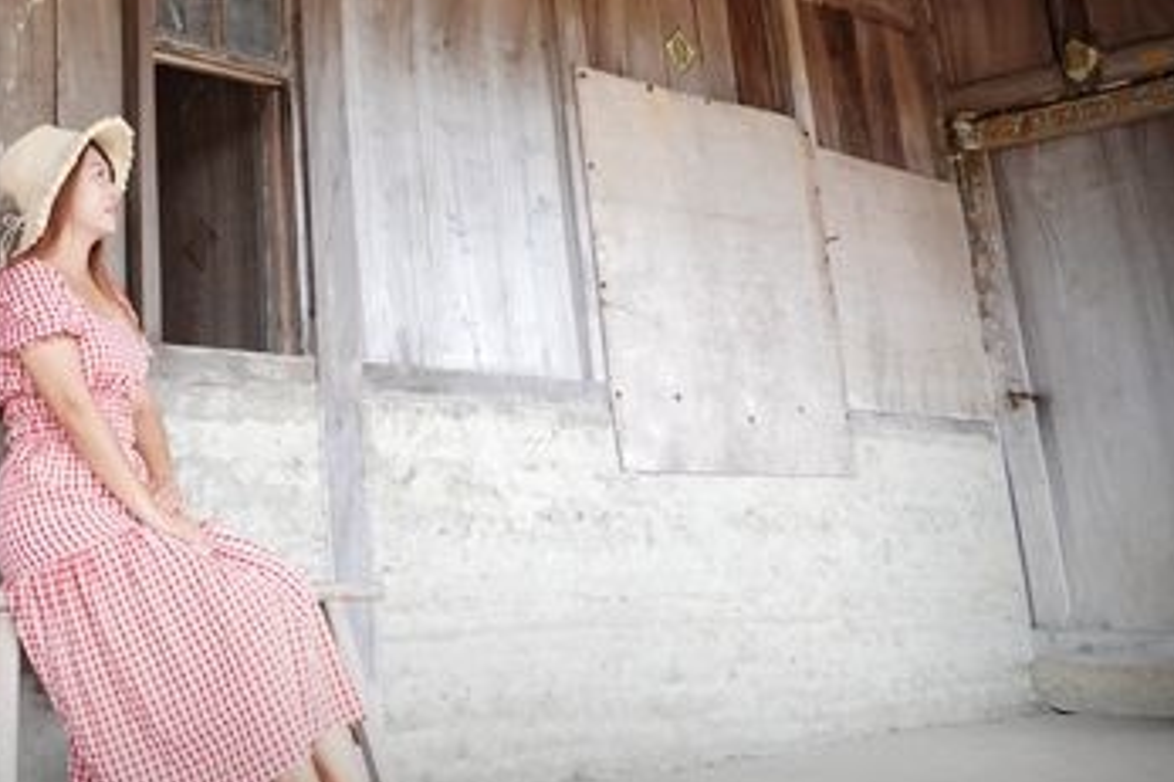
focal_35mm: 45
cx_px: 162
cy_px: 188
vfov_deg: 29.3
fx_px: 1467
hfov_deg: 40.9
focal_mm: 9.01
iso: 125
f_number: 2.8
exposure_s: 1/125
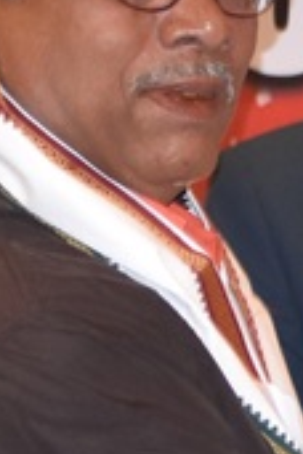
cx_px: 1220
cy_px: 481
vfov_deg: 2.8
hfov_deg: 1.8
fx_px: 9317
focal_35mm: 738
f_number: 4.5
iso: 1100
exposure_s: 1/60
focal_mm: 70
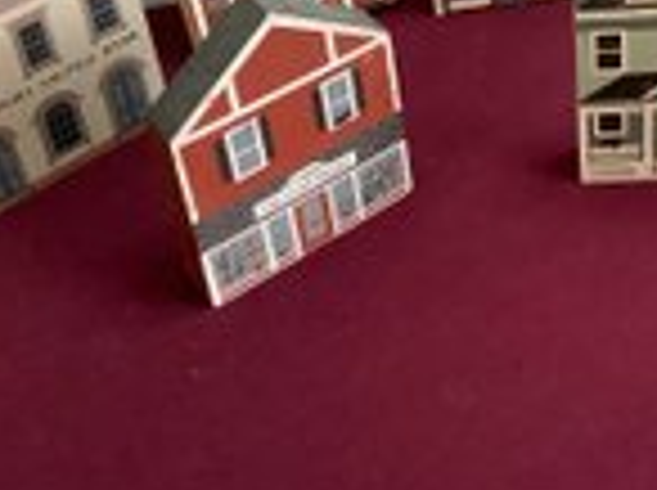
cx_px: 610
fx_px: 1383
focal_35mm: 73
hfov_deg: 25.7
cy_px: -56
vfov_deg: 19.2
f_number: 2.4
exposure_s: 1/60
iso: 125
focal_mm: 3.3
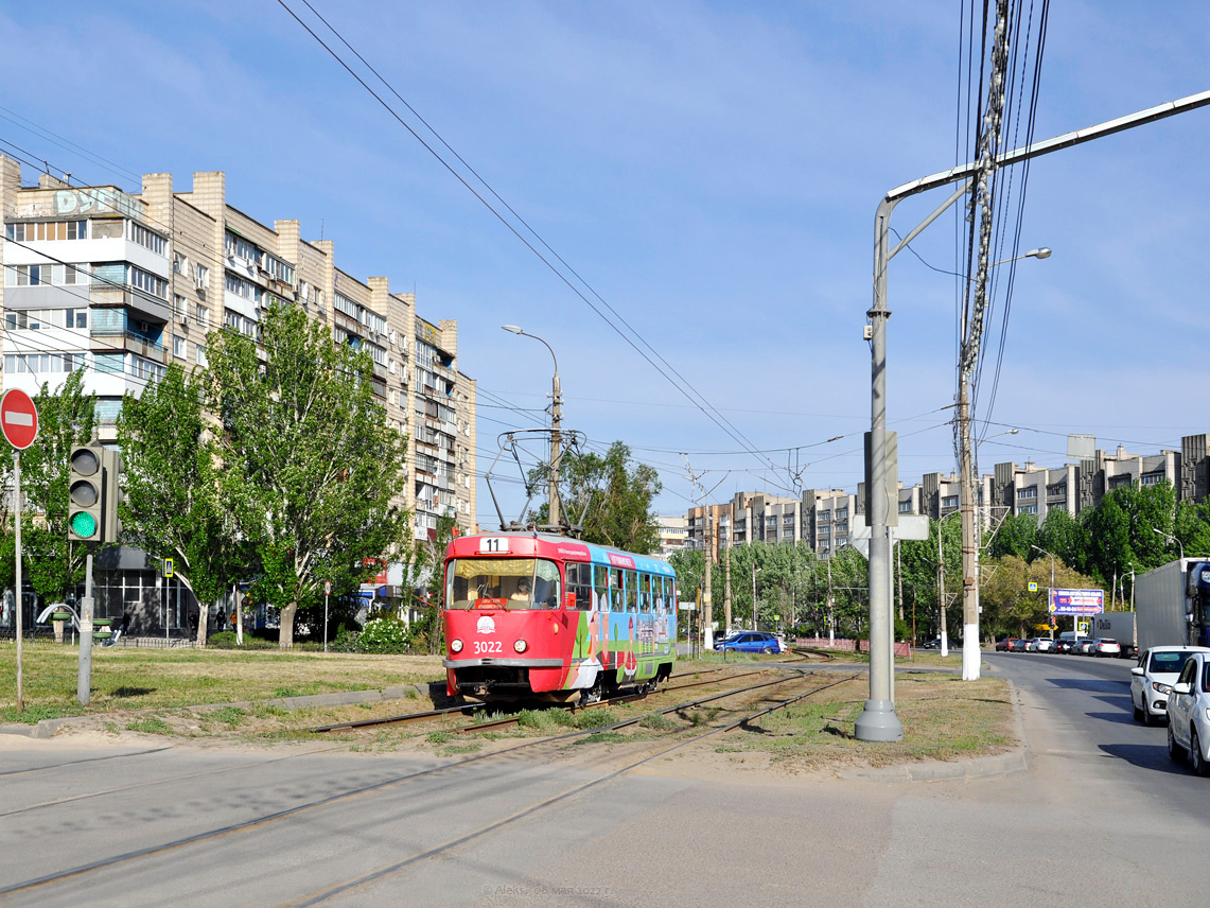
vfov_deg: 31.5
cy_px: 449
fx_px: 1608
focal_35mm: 46
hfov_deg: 41.2
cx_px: 548
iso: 200
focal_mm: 28
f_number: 9
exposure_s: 1/640
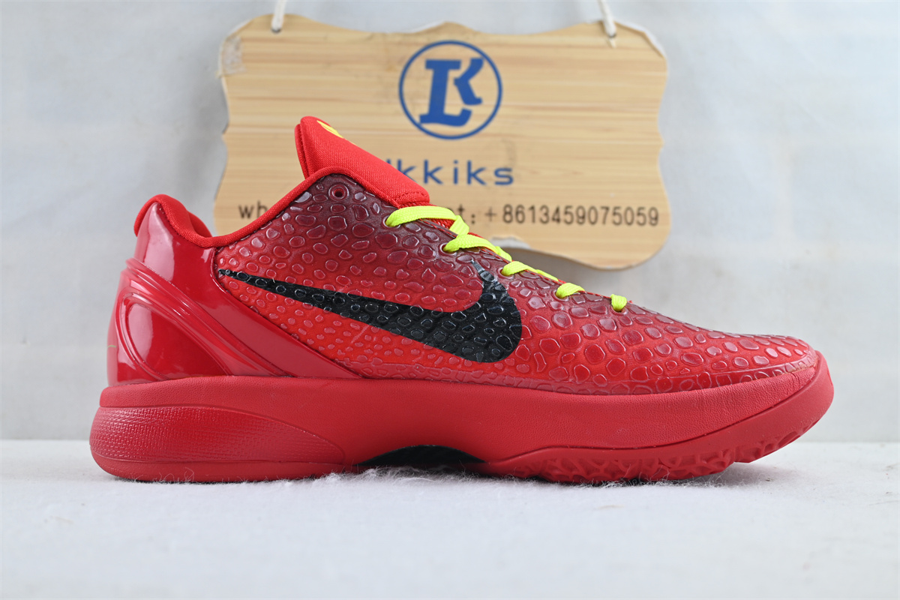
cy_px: 300
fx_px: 937
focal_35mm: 38
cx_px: 450
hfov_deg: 51.3
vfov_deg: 35.5
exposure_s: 1/40
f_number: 4.2
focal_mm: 25
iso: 100
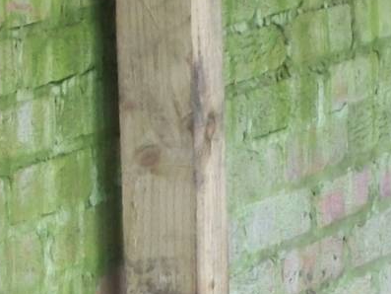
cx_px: 553
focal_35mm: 387
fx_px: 4373
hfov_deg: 5.1
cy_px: 346
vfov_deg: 3.8
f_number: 5.2
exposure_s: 1/13
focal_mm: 17.1
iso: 160
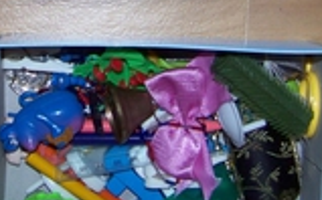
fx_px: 947
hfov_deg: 19.2
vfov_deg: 11.9
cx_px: 103
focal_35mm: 108
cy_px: -22
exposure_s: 1/30
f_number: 2.8
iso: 200
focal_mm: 5.85
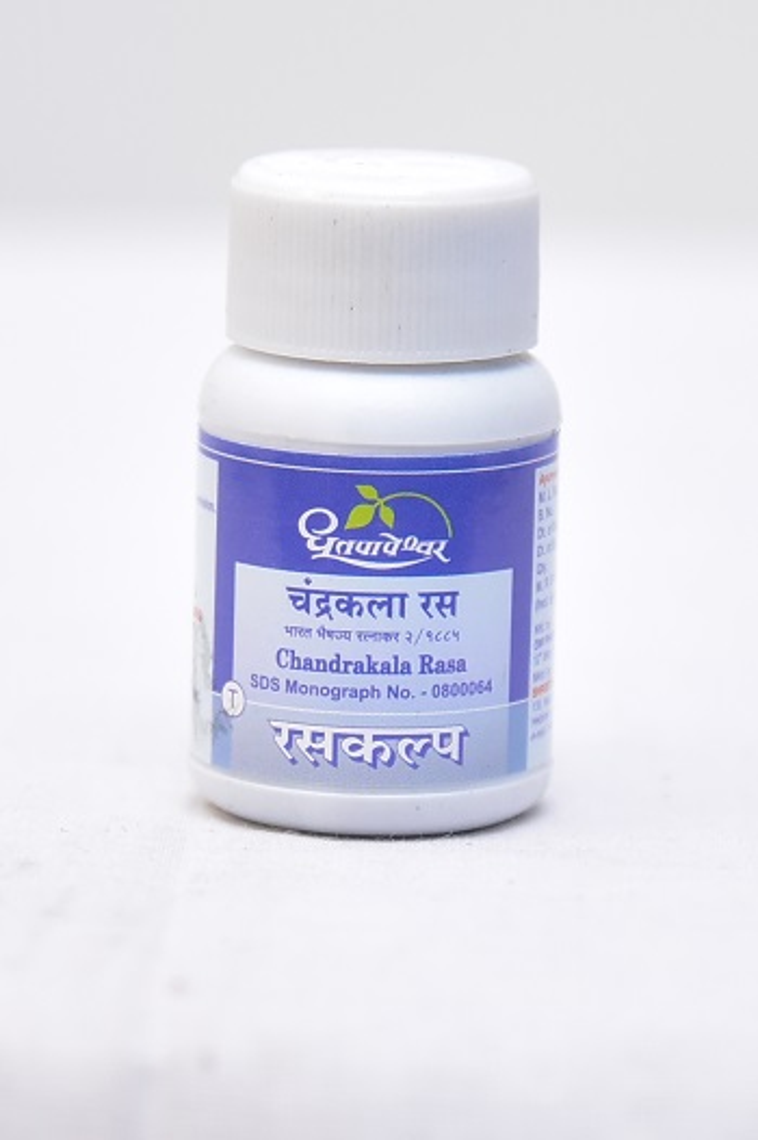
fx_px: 3478
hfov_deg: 12.4
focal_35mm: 110
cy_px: 570
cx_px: 379
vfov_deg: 18.6
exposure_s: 1/160
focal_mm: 110
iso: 1600
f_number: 4
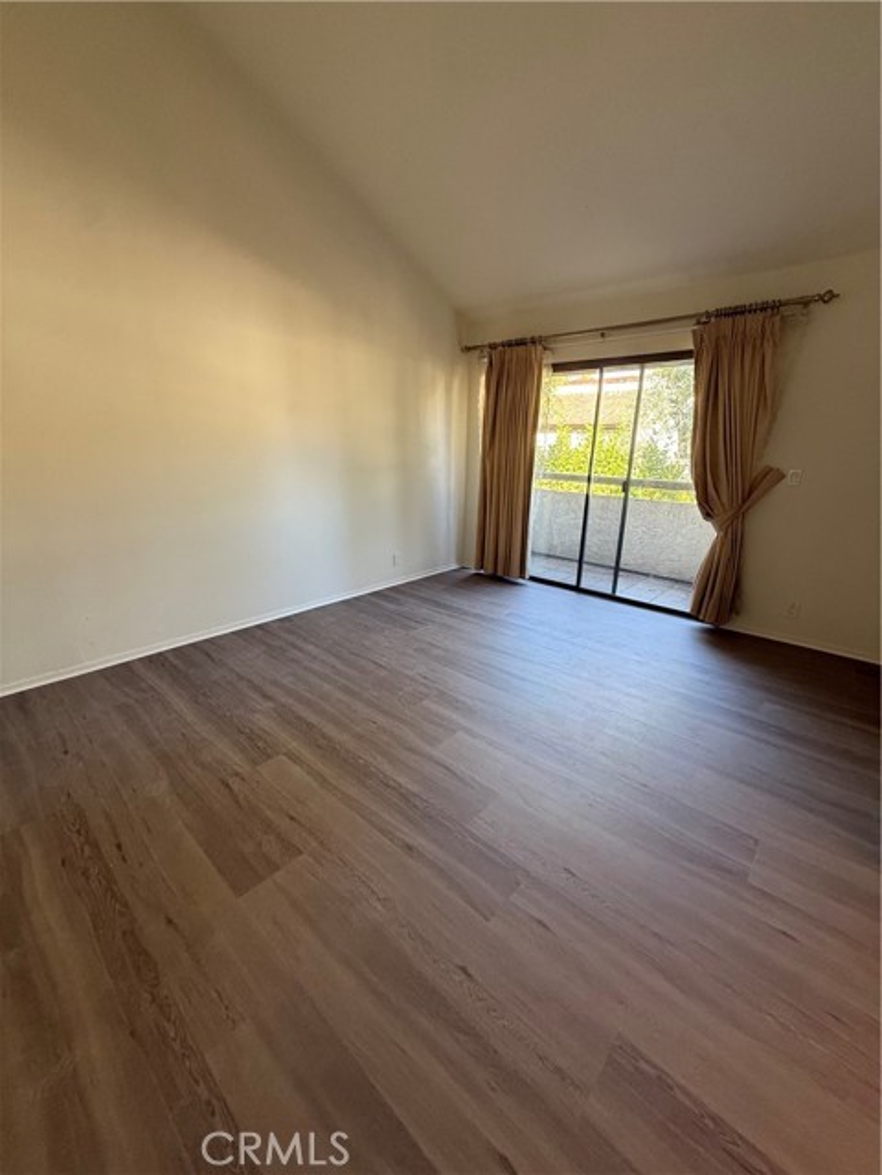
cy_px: 588
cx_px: 441
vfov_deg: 102.1
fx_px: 476
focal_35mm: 14
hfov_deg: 85.7
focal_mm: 2.22
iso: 250
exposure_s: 1/99
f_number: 2.2
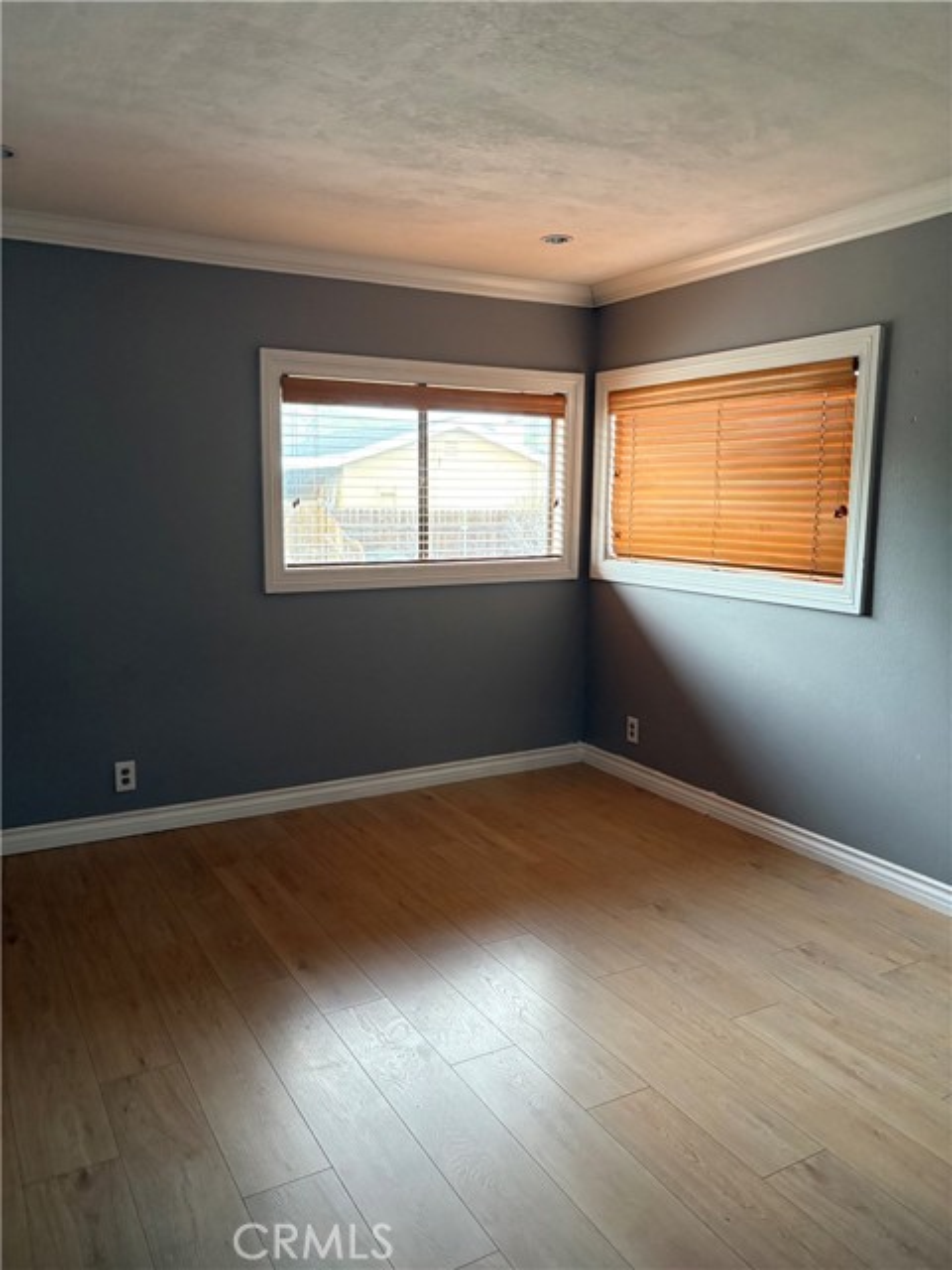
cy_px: 635
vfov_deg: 67.3
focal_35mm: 26
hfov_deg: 53.1
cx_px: 476
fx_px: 953
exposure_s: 1/60
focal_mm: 5.96
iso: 320
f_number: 1.6
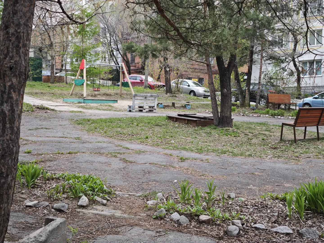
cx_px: 162
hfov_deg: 41.2
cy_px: 122
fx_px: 431
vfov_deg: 31.5
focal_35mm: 46
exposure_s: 1/132
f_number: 1.62
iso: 50
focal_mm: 6.55
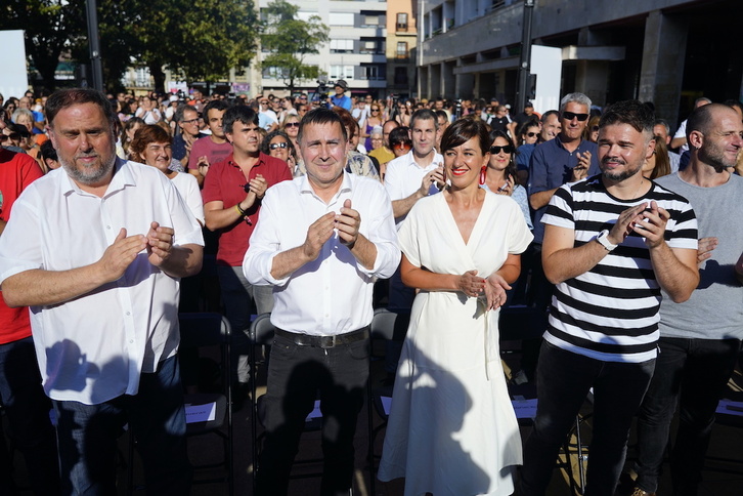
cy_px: 248
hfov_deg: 63.7
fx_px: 598
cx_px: 372
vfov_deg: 45.0
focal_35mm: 29
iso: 100
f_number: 4
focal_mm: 29
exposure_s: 1/1600
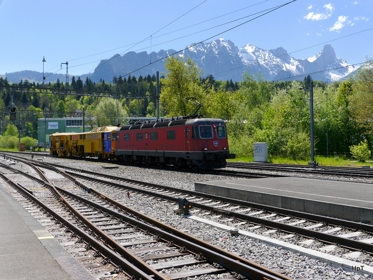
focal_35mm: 40
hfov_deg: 46.8
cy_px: 140
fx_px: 431
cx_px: 186
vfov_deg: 36.0
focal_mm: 20
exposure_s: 1/320
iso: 160
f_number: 8
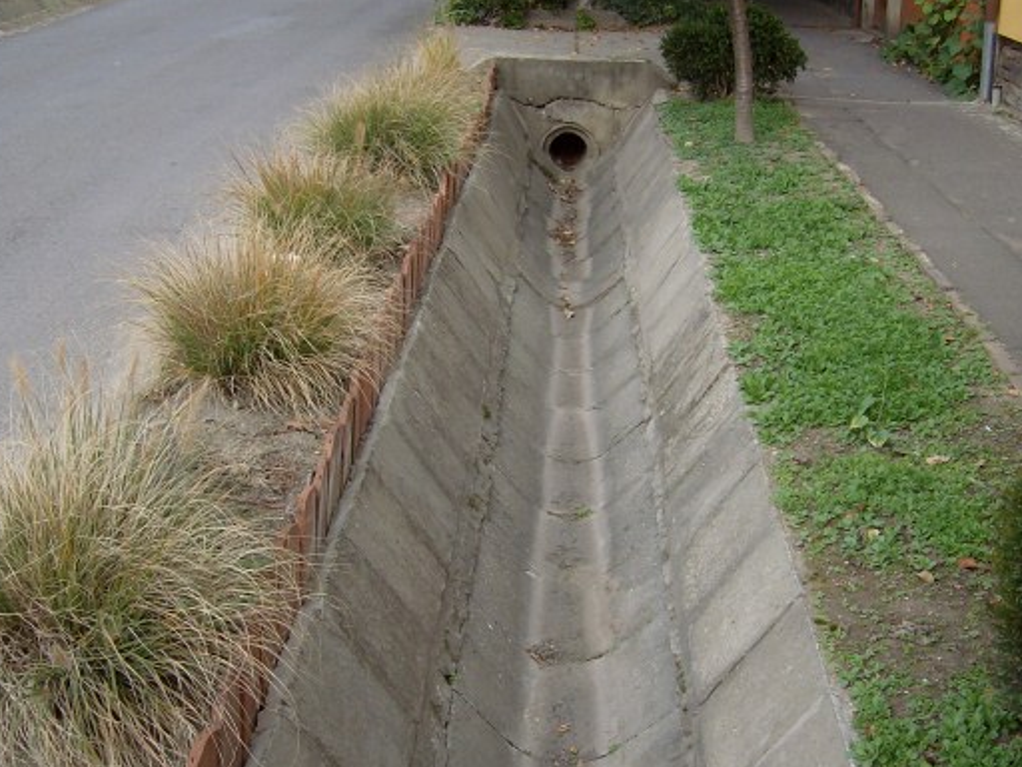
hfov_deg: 42.1
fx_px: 1329
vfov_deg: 32.1
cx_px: 545
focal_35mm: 45
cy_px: 431
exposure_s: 1/264
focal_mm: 6
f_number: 4.7
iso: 100
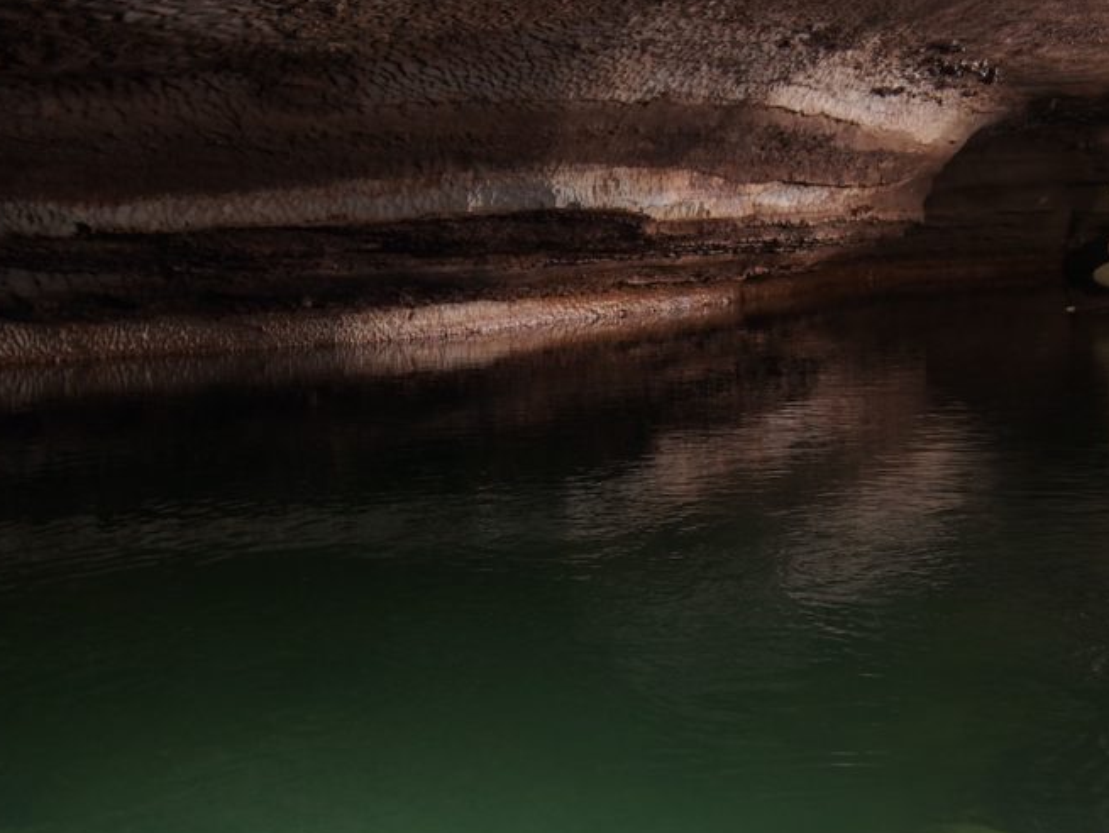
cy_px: 450
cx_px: 574
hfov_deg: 38.2
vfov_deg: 29.1
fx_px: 1603
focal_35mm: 50
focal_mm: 16
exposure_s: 1/2.08
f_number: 3.6
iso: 200
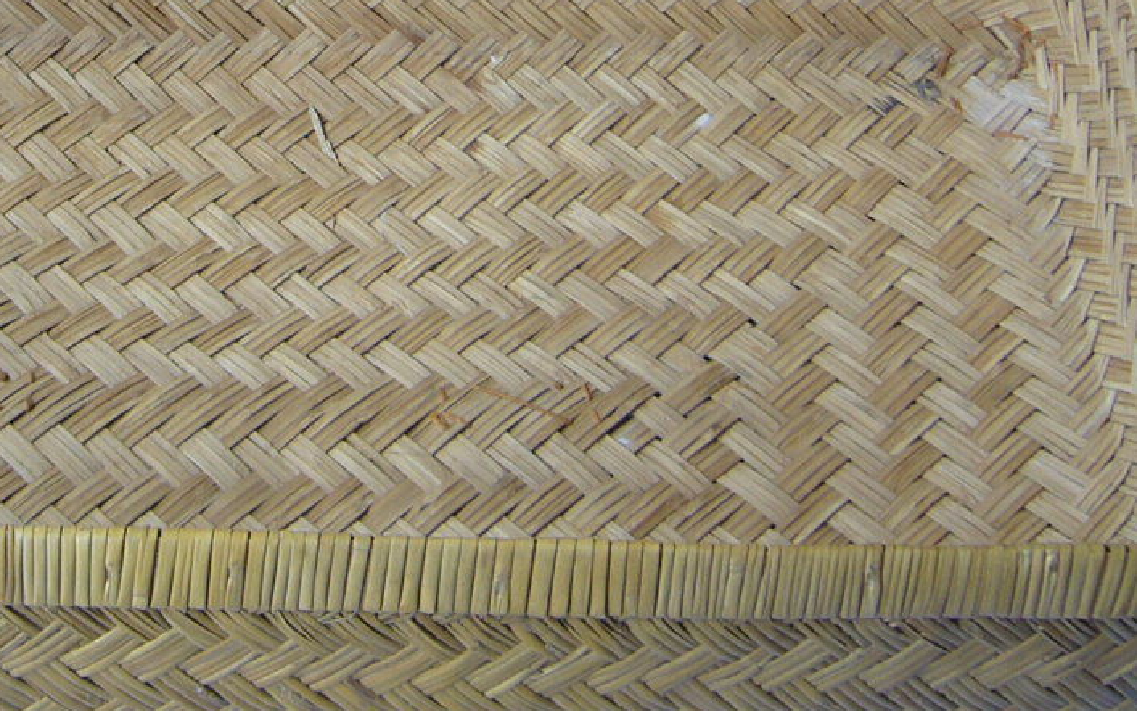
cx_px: 246
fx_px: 2603
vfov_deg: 15.1
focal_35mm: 84
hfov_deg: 24.3
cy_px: -108
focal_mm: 5.8
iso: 80
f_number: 2.8
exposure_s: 1/40
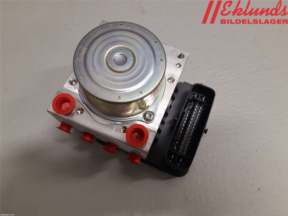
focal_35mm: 26
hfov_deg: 67.3
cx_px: 144
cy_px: 108
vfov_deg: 53.1
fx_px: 216
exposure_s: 1/50
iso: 100
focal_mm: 3.93
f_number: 1.7
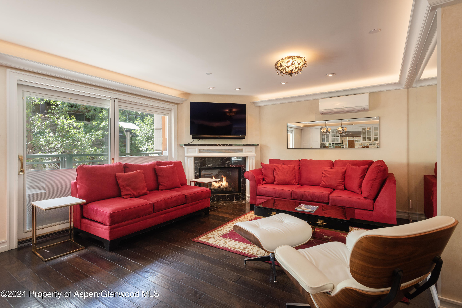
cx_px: 231
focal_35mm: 17
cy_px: 154
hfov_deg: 93.3
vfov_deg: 70.5
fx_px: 218
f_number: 7.1
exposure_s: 1/20
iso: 320
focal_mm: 17
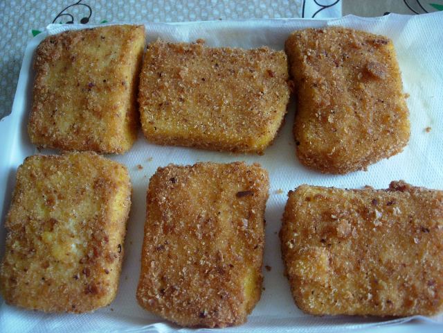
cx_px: 222
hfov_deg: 49.0
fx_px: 486
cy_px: 166
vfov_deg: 37.7
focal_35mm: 38
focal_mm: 7.8
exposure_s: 1/27.6
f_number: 2.8
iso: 200
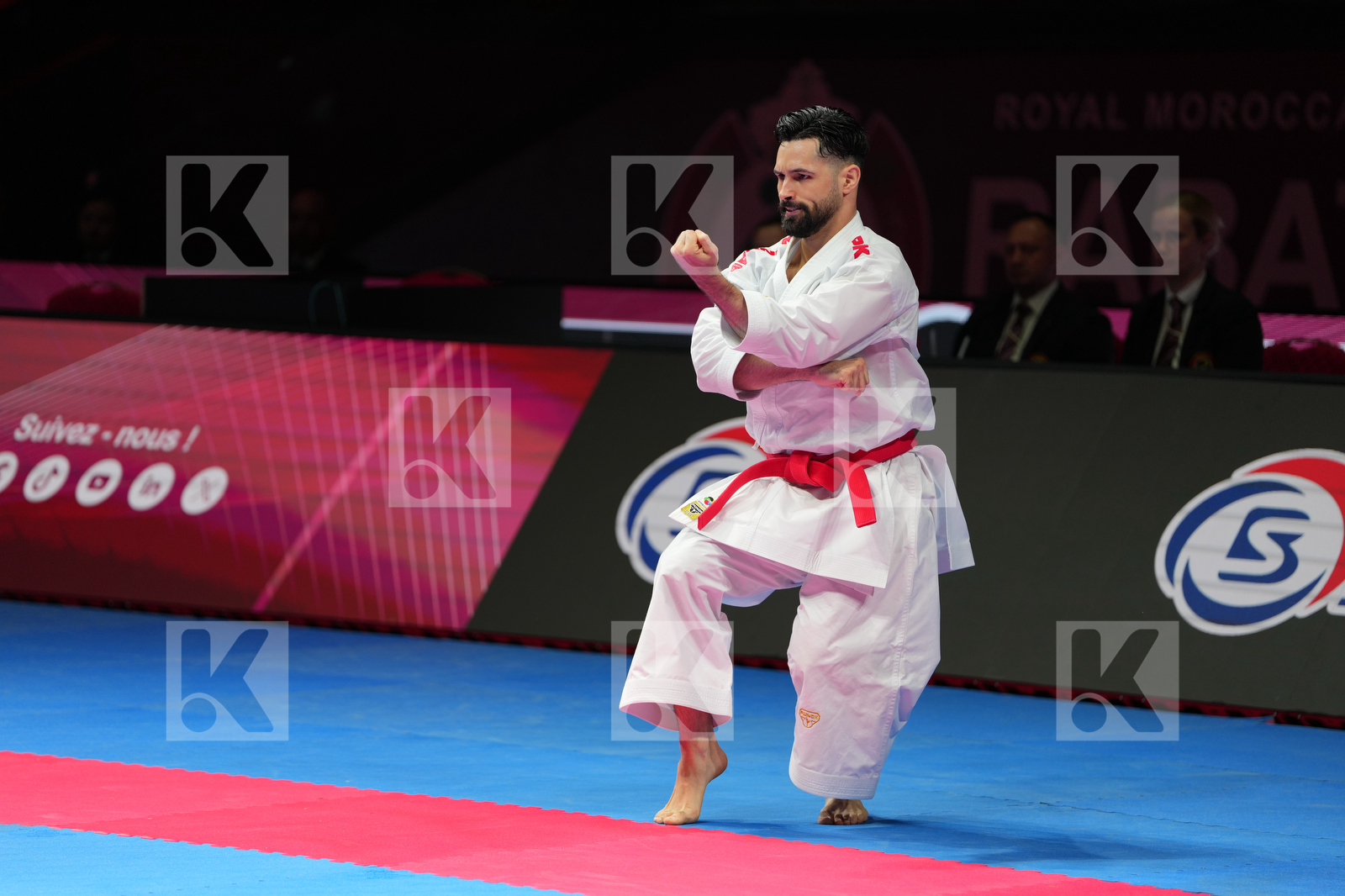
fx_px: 6648
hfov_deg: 11.6
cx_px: 672
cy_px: 448
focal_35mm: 178
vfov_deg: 7.7
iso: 500
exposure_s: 1/500
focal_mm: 178
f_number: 2.8
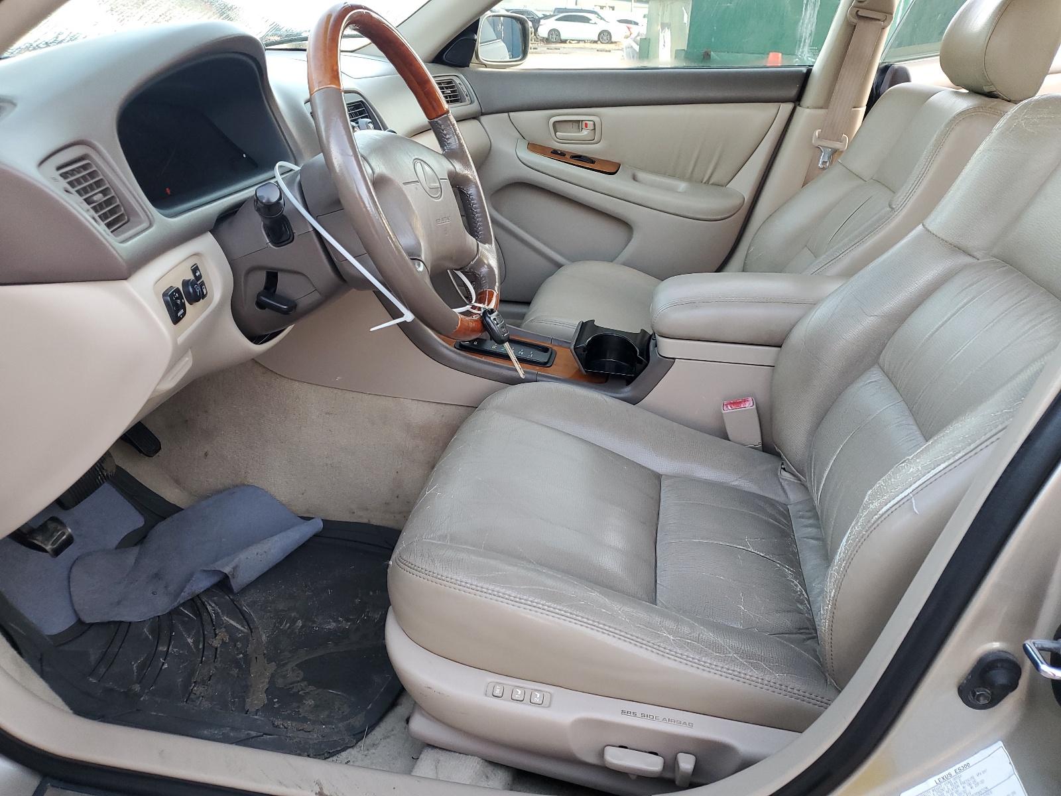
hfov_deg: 67.3
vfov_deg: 53.1
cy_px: 398
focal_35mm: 26
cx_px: 530
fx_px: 797
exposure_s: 1/120
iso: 87
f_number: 1.5
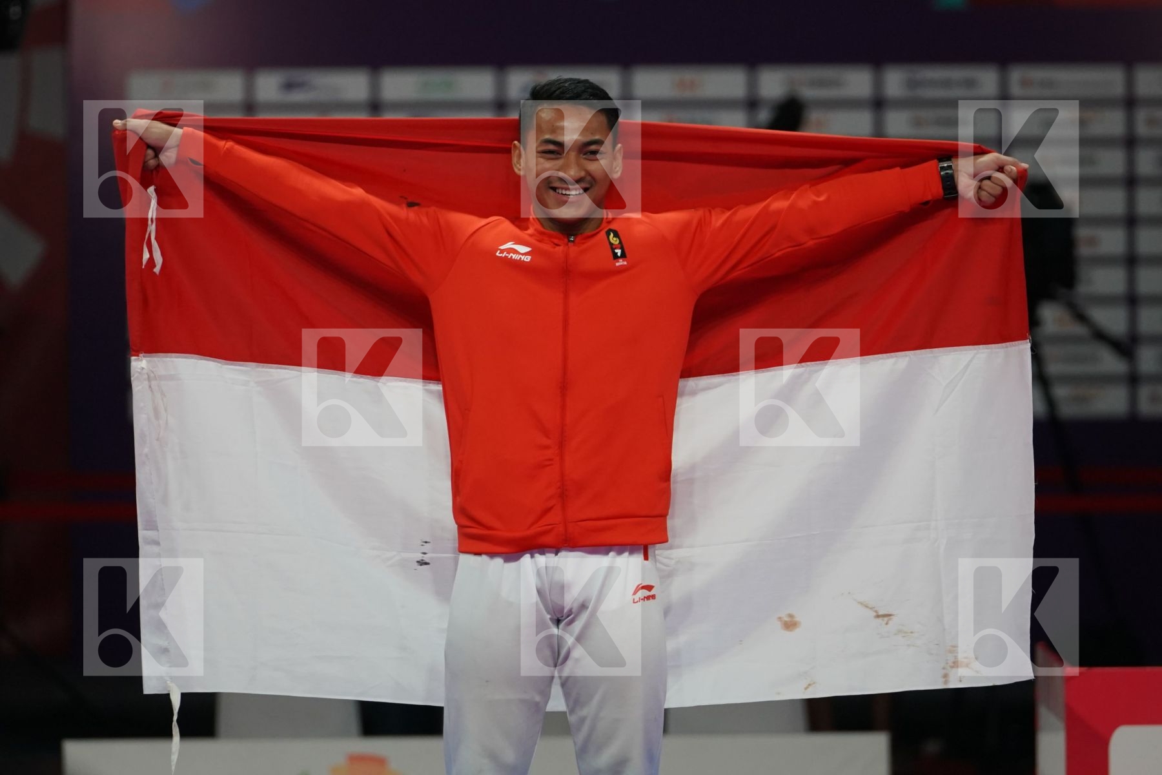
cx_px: 581
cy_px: 388
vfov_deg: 3.5
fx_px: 12587
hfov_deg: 5.3
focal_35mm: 390
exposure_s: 1/500
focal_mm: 260
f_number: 4
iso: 1600
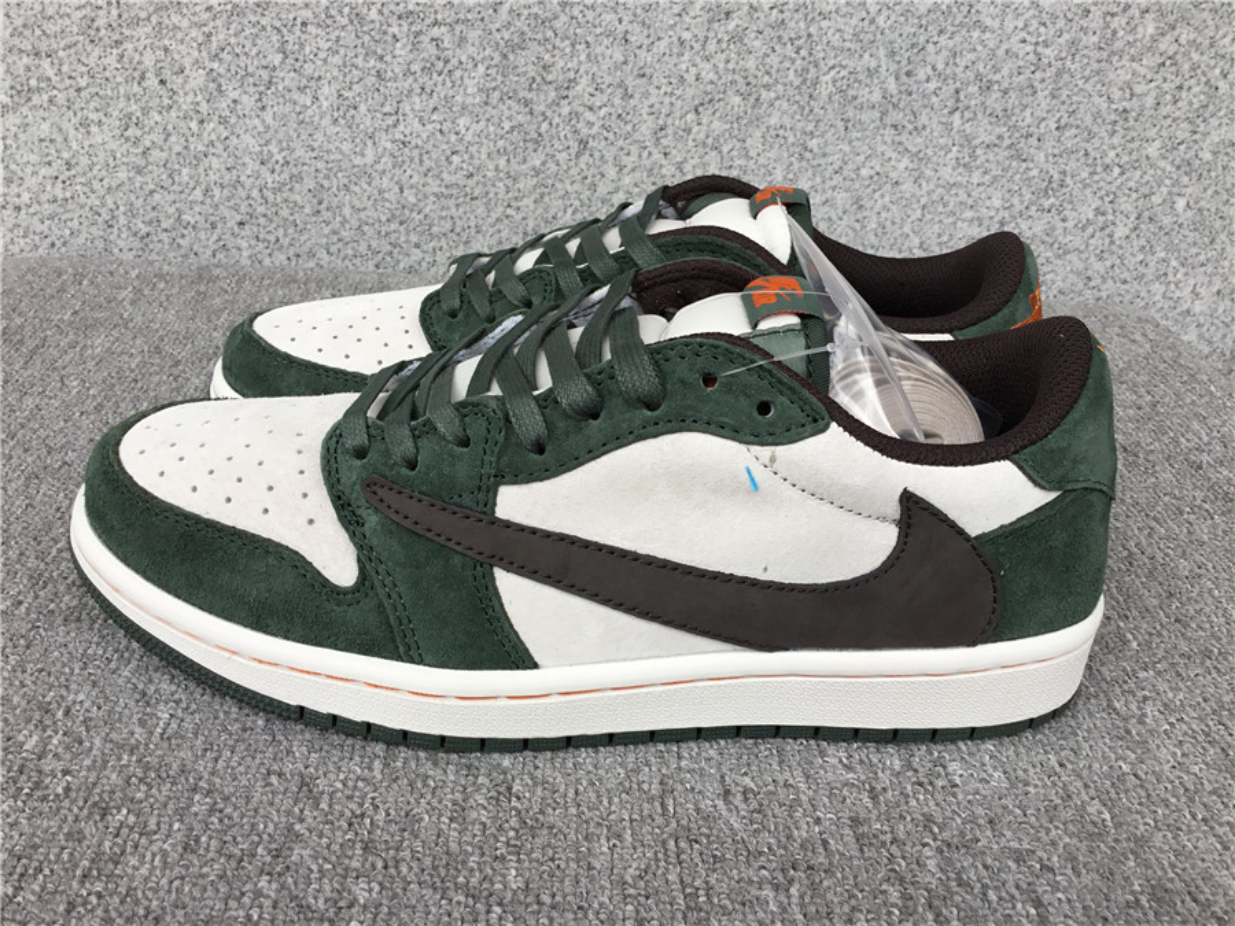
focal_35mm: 31
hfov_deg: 58.4
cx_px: 618
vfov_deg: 45.4
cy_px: 463
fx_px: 1106
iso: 25
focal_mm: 3.3
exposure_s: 1/119
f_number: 2.4
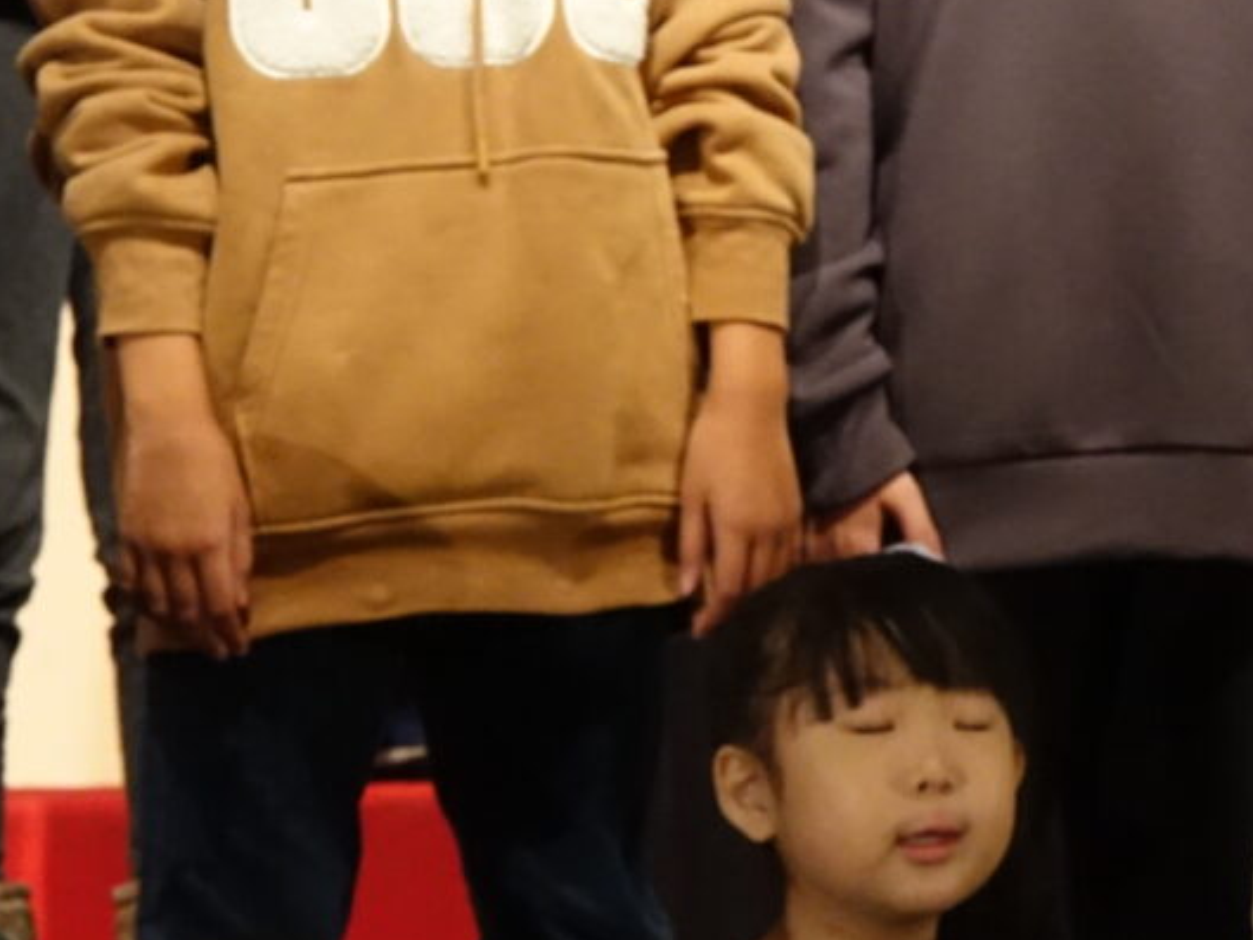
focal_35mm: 870
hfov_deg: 2.3
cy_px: 762
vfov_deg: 1.7
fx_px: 31499
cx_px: 1421
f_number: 4
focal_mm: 97.49
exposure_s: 1/100
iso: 1250
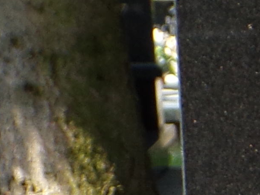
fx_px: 2387
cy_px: 406
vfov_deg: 4.6
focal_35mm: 318
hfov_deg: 5.7
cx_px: 830
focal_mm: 7.6
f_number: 3.4
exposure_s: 1/240
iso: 80
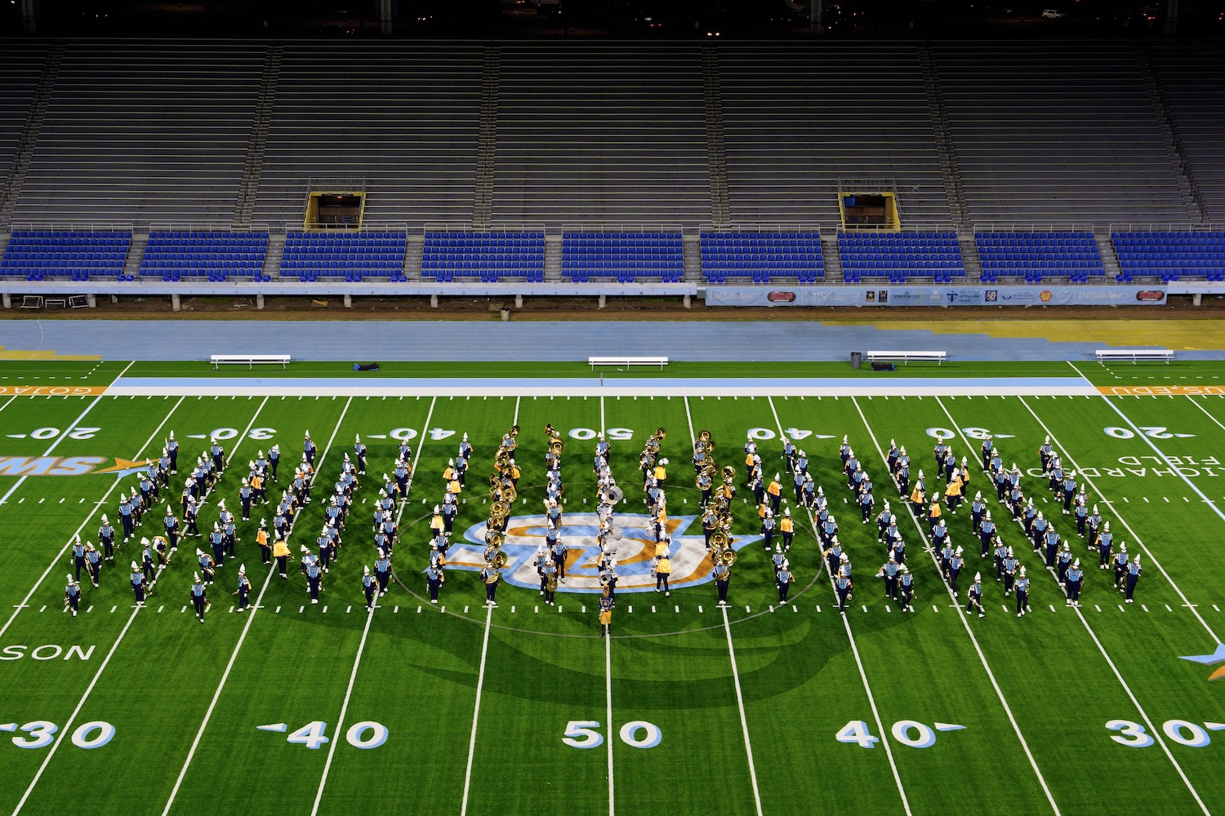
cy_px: 408
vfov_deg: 27.0
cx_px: 612
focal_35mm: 50
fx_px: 1701
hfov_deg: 39.6
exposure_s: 1/200
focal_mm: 50
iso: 1000
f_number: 4.5
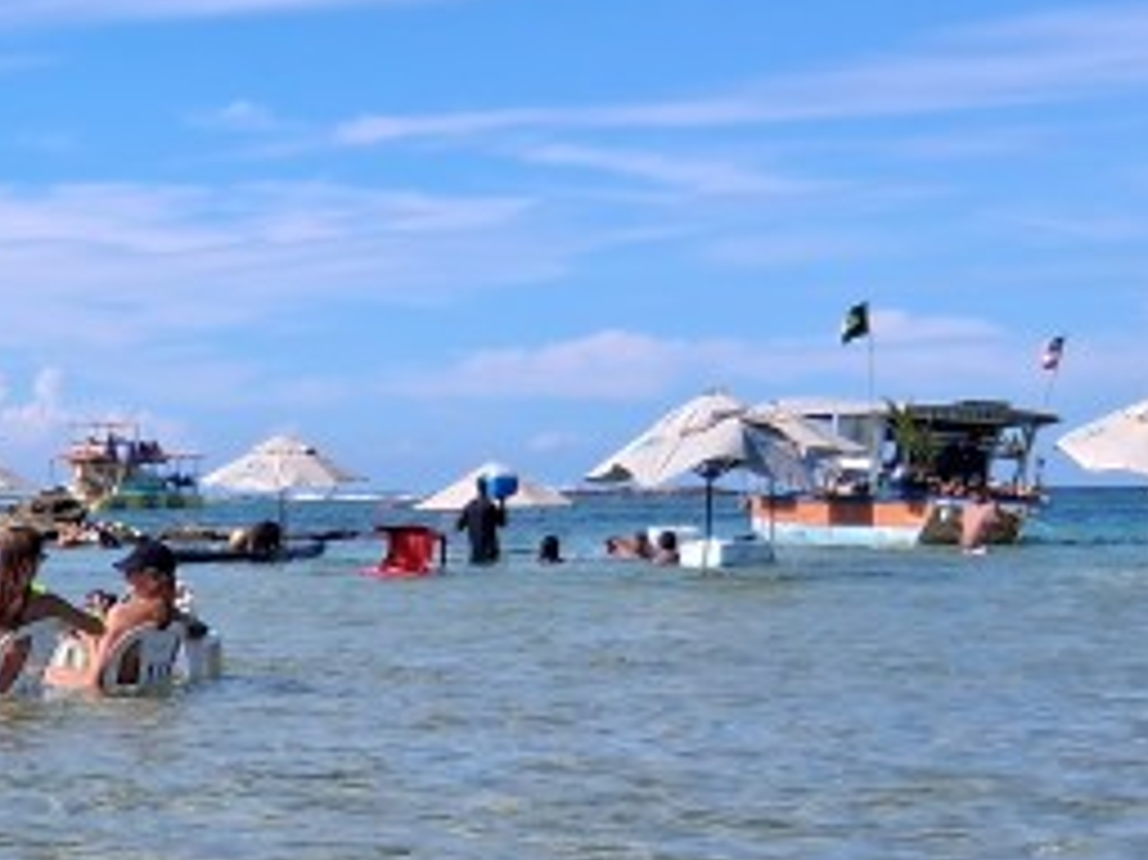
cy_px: 1153
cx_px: -275
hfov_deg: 18.8
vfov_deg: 14.4
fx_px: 3249
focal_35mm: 98
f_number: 1.8
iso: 25
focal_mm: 3.98
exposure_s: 1/639
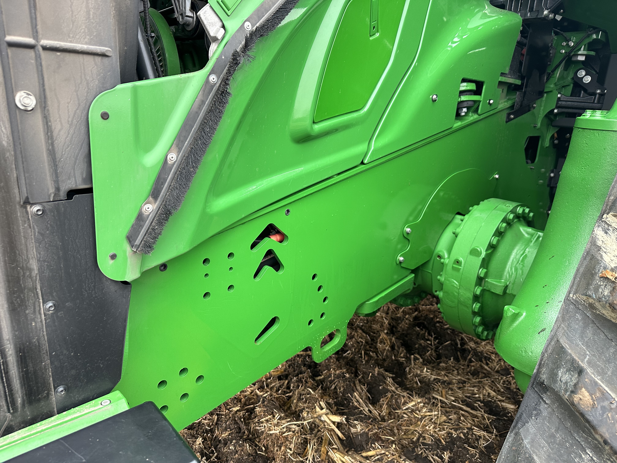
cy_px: 232
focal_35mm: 24
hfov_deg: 71.6
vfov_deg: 56.8
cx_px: 308
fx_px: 428
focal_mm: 6.86
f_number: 1.78
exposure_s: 1/121
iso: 160
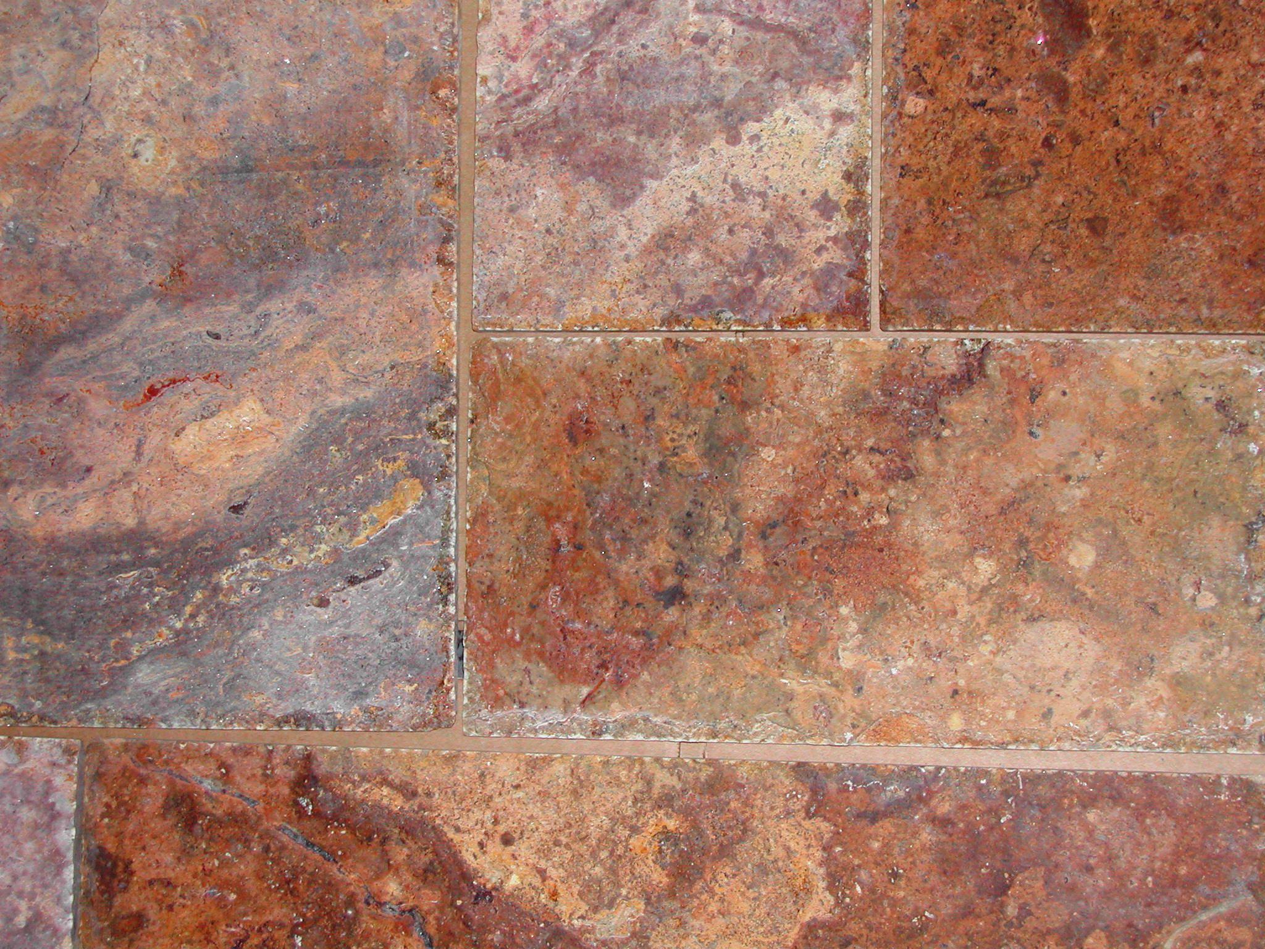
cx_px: 632
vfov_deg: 21.9
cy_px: 474
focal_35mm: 67
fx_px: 2448
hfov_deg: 29.0
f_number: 3.7
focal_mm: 14.2
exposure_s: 1/60.1
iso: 100
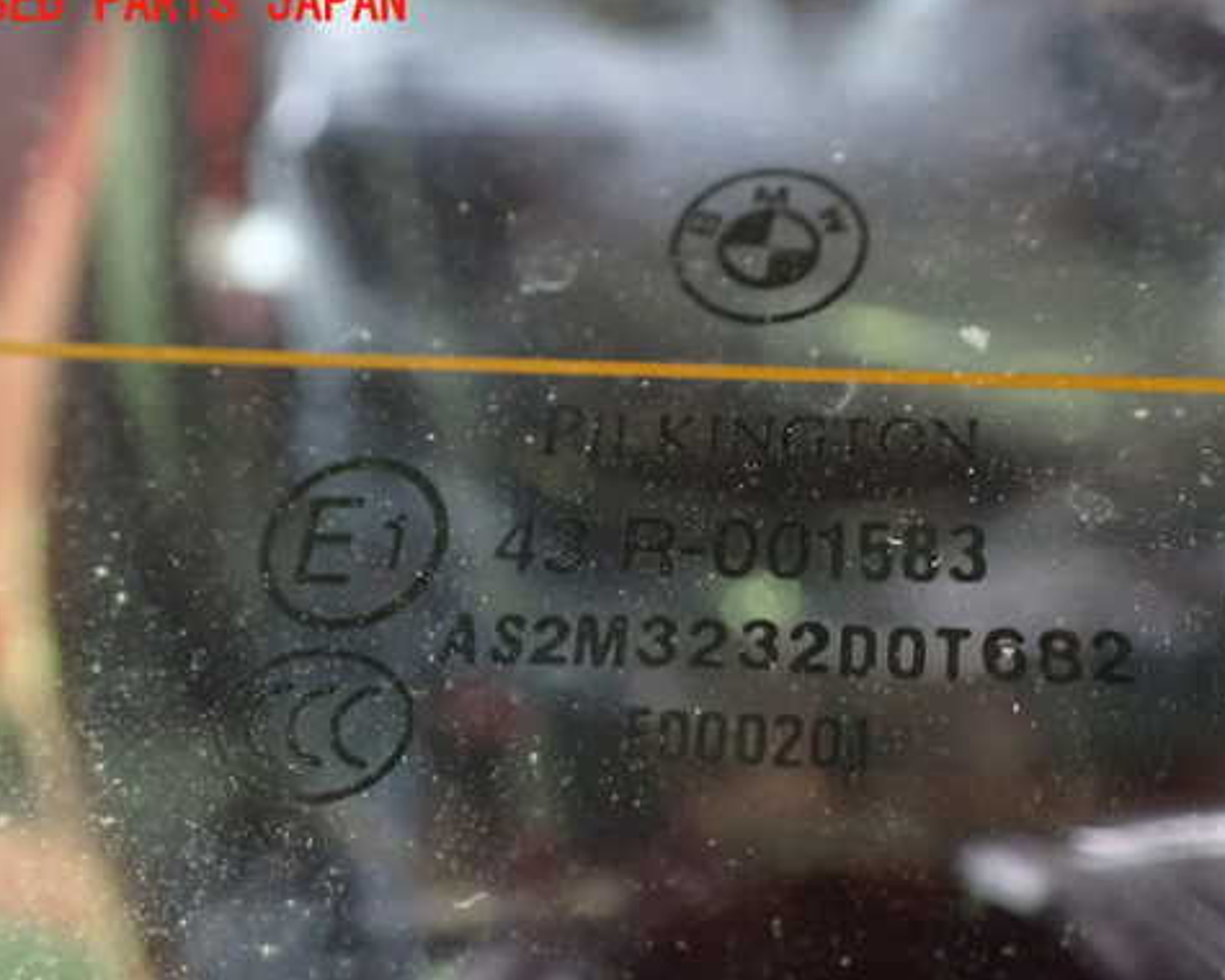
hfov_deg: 48.9
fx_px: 1341
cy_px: 552
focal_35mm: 37
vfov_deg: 40.1
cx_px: 712
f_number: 2.3
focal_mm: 5.4
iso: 1250
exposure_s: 1/30
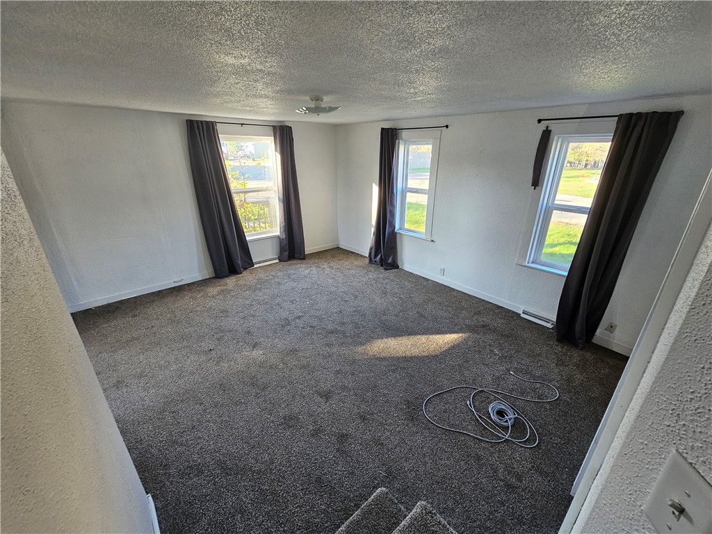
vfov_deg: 89.9
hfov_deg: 106.2
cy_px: 267
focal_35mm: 13
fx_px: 267
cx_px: 356
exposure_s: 1/60
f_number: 2.2
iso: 125
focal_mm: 2.2
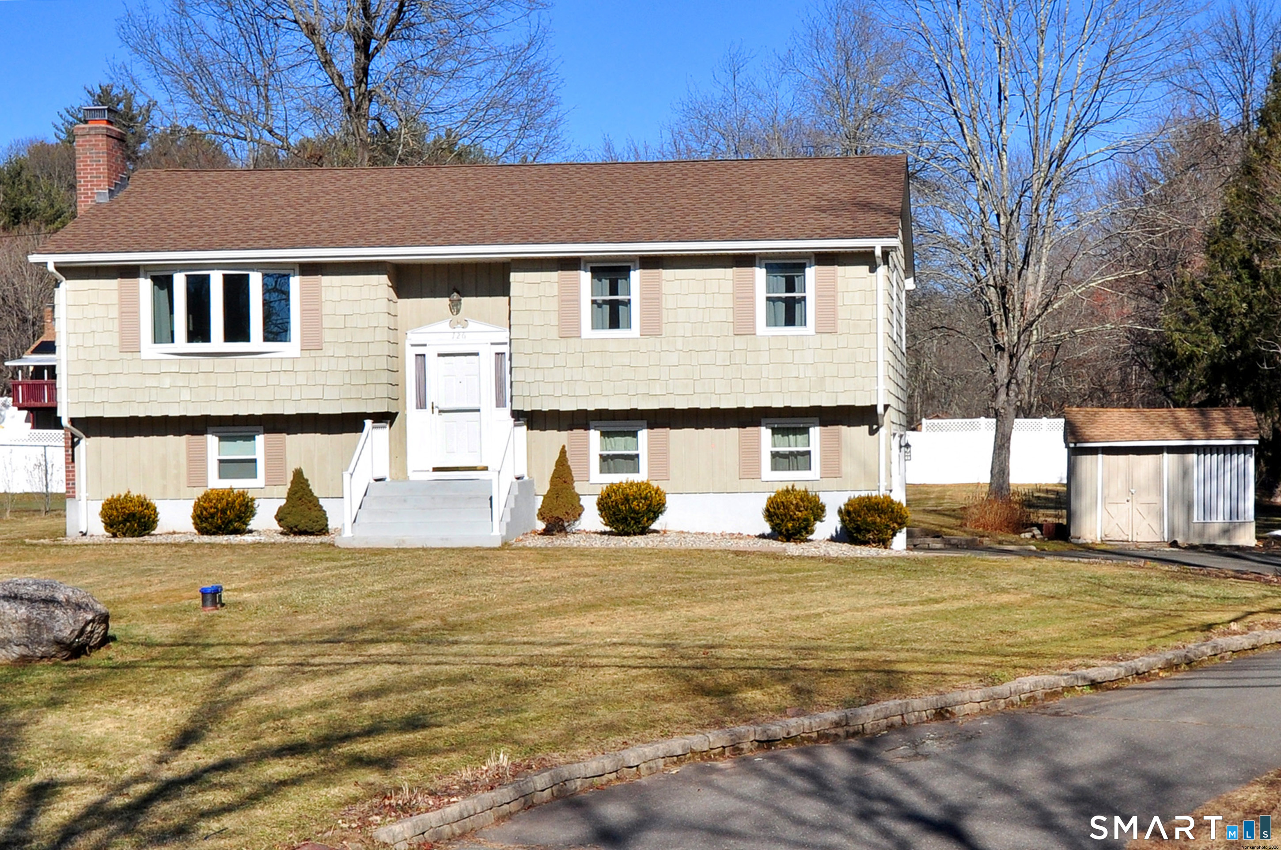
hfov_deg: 62.0
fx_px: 1066
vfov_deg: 43.5
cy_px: 425
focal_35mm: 30
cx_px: 640
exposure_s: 1/800
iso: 250
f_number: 8
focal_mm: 20
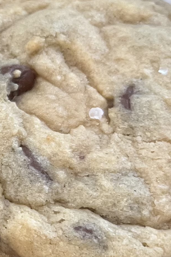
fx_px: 841
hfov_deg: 10.6
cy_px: 104
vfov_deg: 17.3
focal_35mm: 118
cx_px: -178
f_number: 1.5
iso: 100
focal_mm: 5.7
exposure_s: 1/60
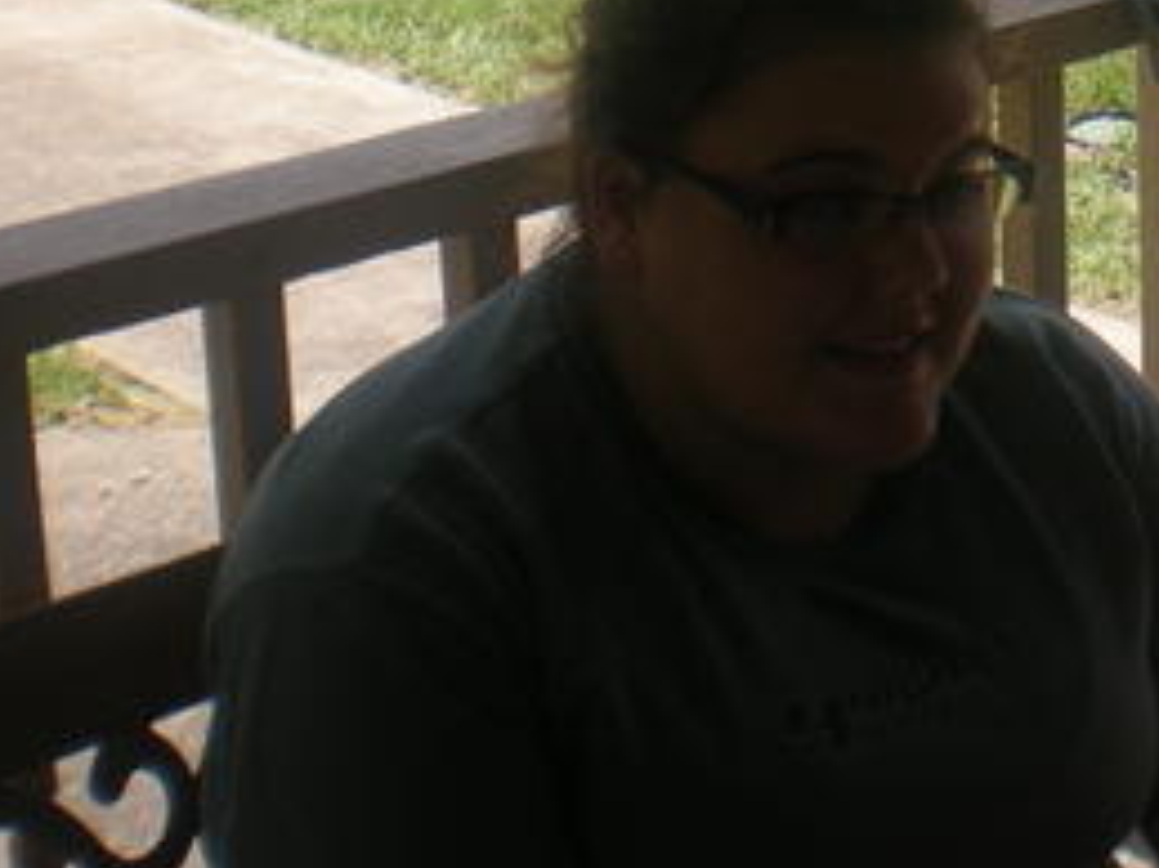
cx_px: 1316
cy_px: -130
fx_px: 3146
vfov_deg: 15.2
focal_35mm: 94
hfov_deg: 19.8
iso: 64
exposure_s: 1/248
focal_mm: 6.3
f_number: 4.6
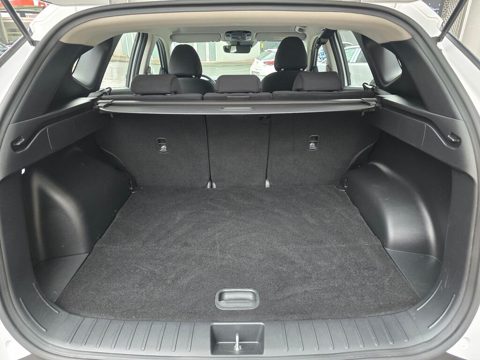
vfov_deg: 58.9
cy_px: 180
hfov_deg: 73.9
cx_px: 240
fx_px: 319
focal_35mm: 23
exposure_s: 1/100
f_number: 1.7
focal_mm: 6.3
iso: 250
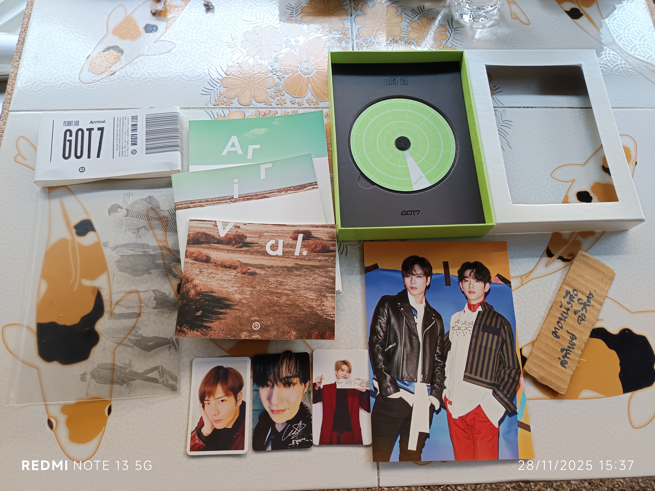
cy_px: 246
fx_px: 454
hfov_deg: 71.6
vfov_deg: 56.8
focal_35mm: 24
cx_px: 328
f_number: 1.7
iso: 176
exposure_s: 1/50
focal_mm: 5.31
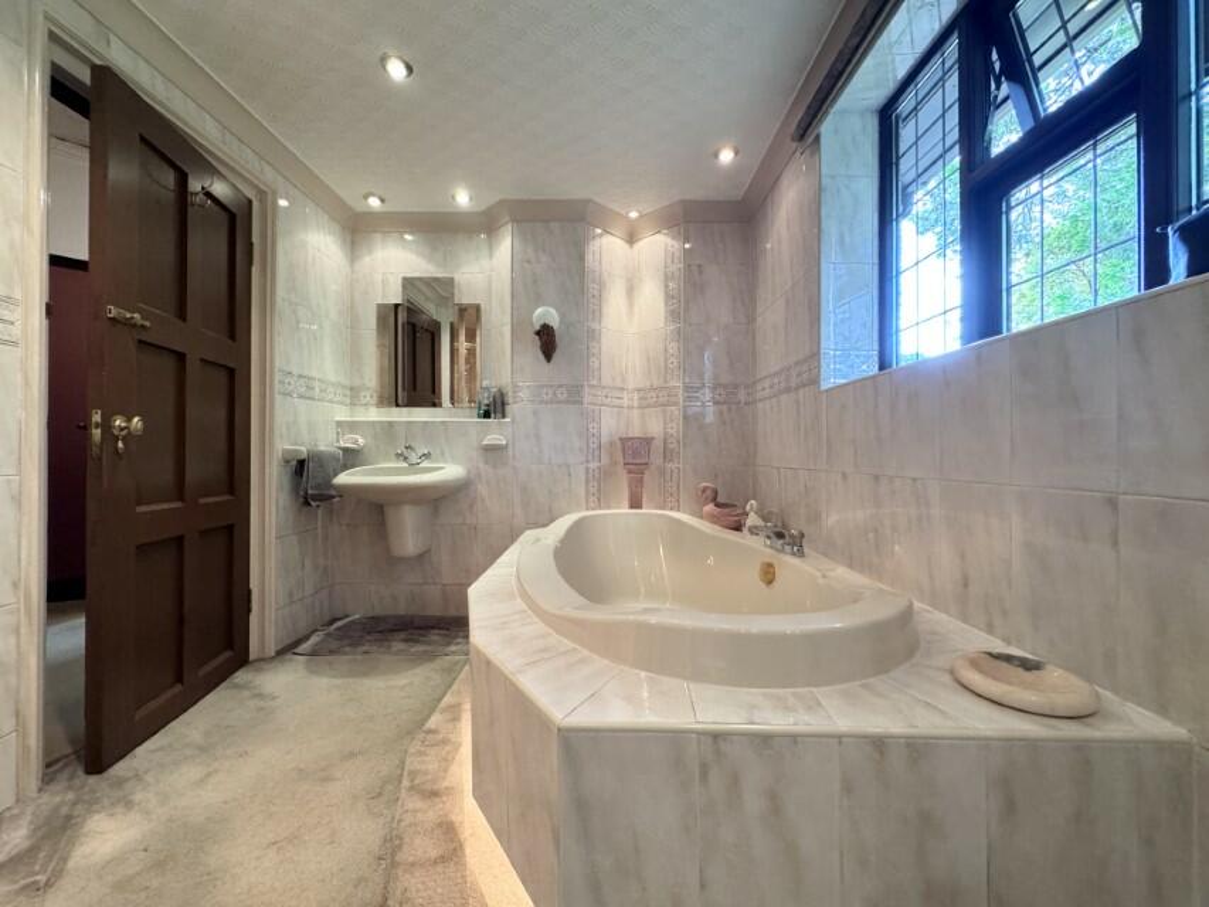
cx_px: 604
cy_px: 454
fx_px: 489
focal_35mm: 14
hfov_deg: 102.1
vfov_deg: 85.7
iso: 320
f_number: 2.2
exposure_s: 1/50
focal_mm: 2.22
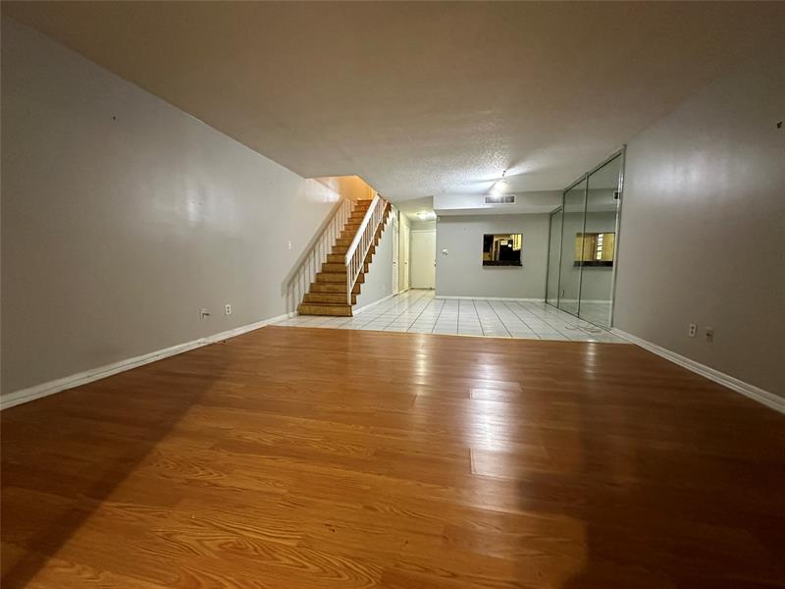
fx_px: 317
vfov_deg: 85.7
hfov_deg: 102.1
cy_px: 294
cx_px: 392
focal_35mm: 14
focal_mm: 2.22
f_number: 2.2
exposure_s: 1/60
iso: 640
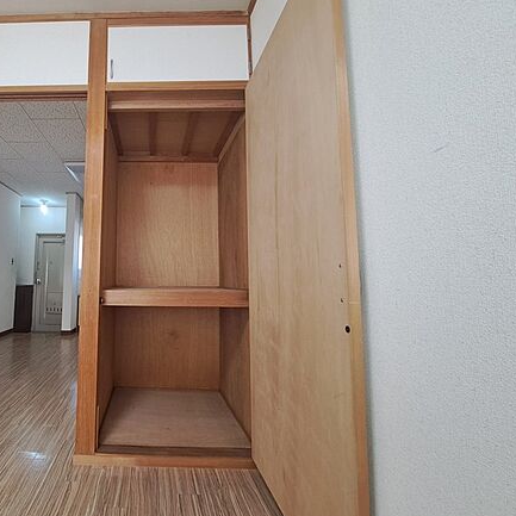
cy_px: 248
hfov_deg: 78.8
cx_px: 141
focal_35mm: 17
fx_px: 287
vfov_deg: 83.9
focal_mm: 1.74
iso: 200
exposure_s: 1/50
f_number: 2.2
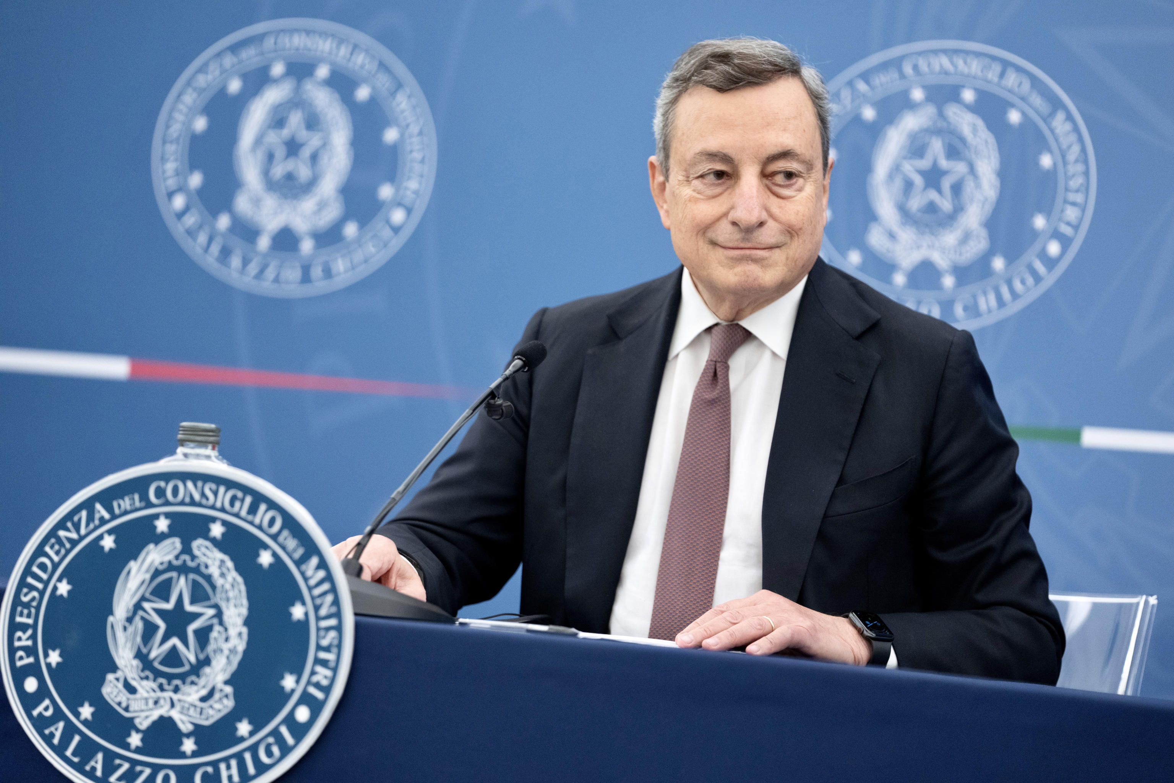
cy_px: 392
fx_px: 6456
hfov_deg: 10.4
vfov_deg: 6.9
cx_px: 587
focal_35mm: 198
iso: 1600
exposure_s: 1/250
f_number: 2.8
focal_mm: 198
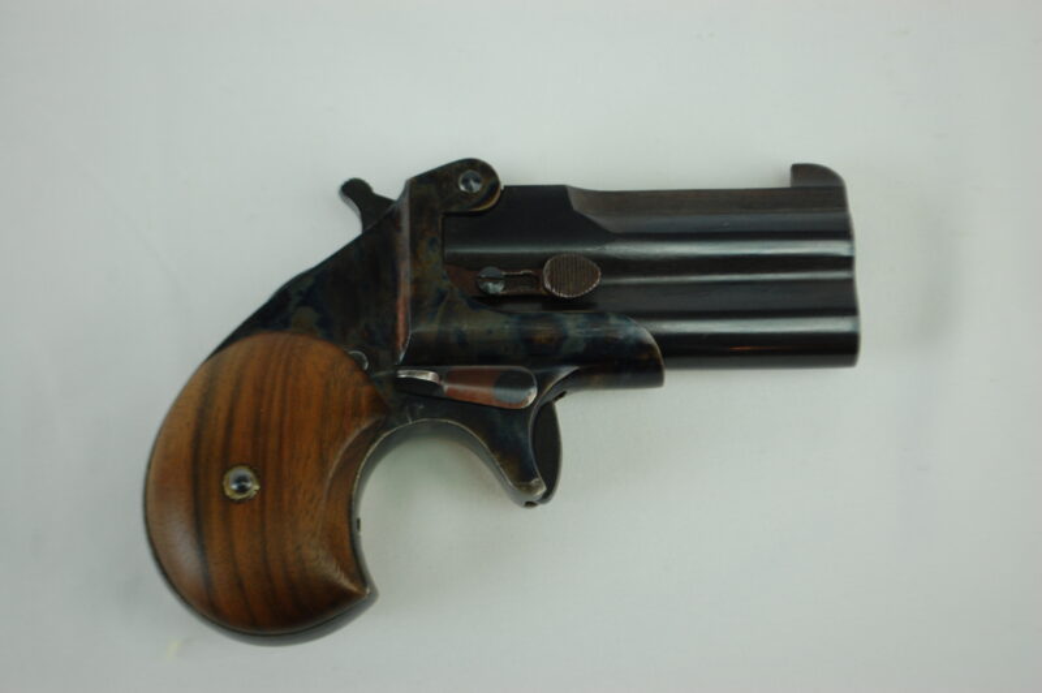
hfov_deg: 26.0
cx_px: 521
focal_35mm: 78
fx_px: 2256
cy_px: 346
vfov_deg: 17.5
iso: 450
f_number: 5.6
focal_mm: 52
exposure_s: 1/30
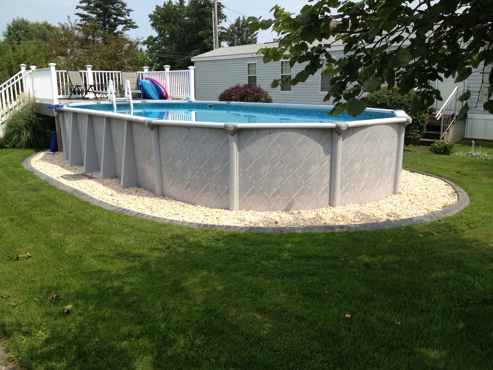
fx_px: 498
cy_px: 185
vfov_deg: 40.7
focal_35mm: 35
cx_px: 246
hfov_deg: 52.6
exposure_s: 1/1577
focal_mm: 4.28
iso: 64
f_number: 2.4
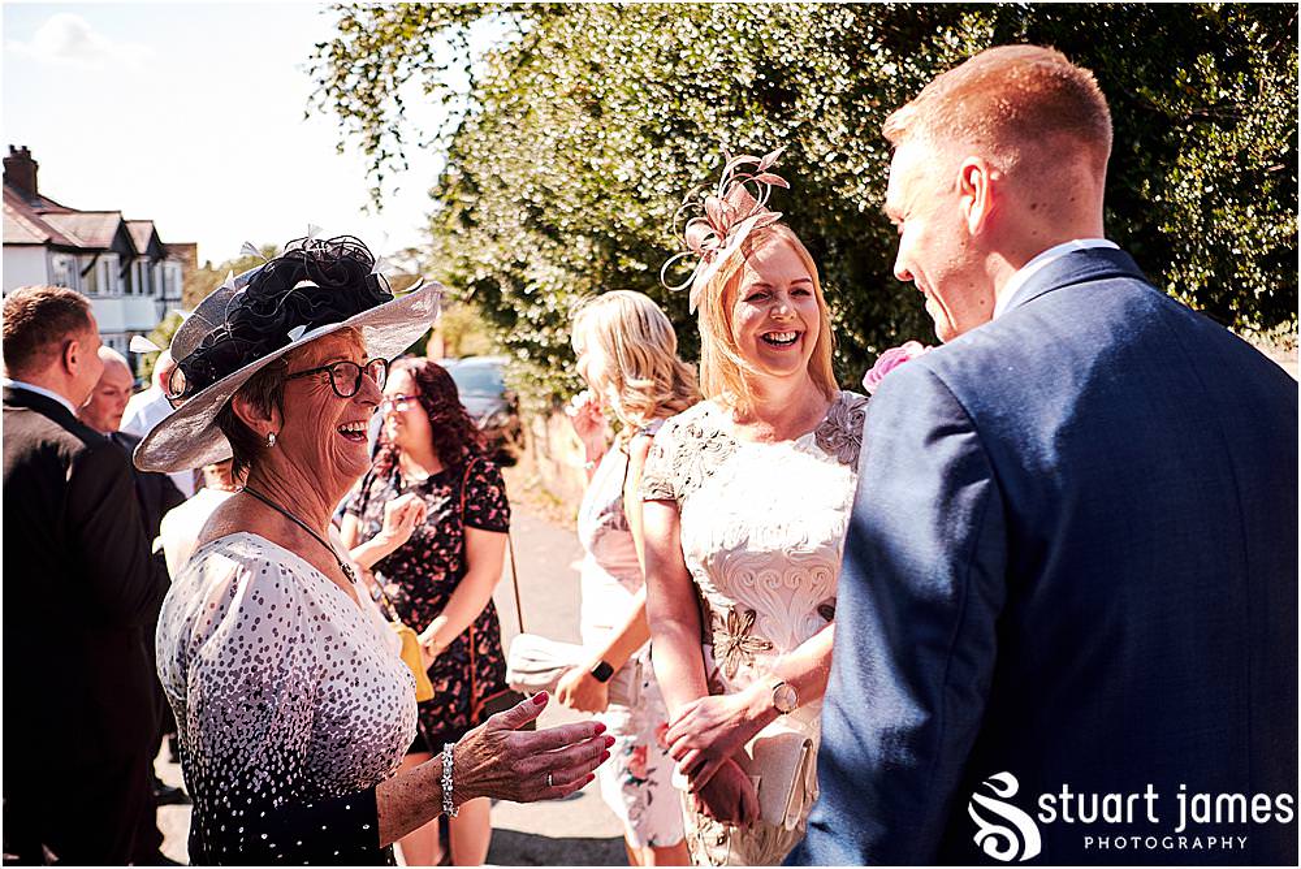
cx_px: 650
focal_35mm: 35
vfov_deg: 37.9
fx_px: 1266
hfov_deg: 54.4
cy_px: 434
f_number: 2.5
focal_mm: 23
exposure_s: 1/1250
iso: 400
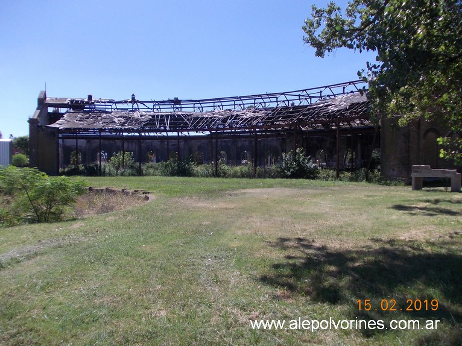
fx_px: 374
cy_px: 173
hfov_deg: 63.5
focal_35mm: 28
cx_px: 231
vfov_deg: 49.7
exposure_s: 1/320
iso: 80
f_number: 5.4
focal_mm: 4
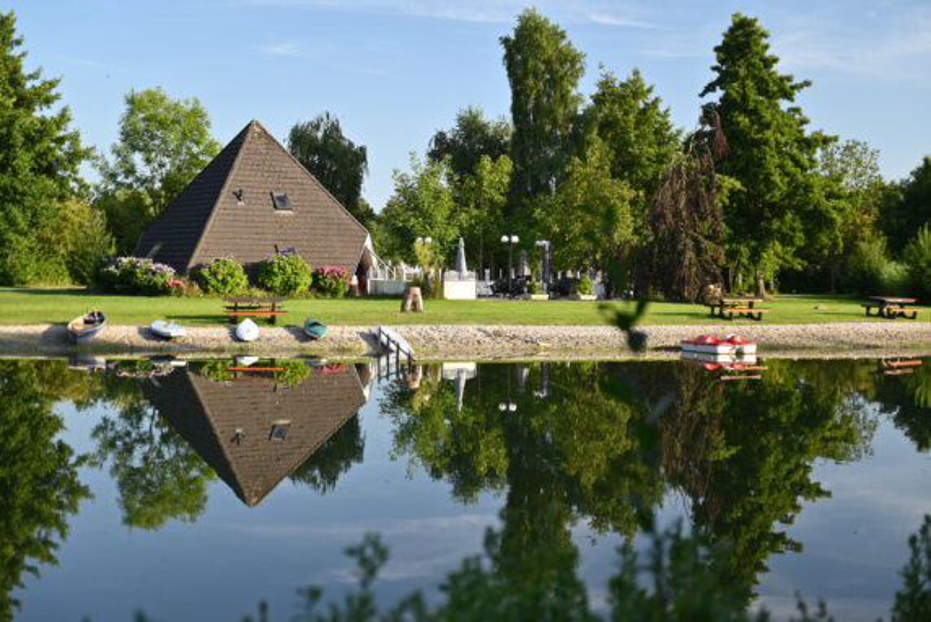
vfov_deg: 25.1
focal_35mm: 54
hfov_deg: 36.9
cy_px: 311
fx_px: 1397
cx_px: 466
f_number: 2.8
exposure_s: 1/400
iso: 100
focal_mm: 54
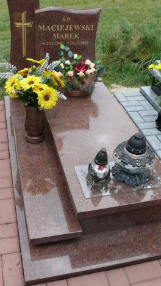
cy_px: 145
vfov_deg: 51.6
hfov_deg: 30.4
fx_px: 296
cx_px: 84
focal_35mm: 39
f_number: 4
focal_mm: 7.4
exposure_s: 1/160
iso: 100
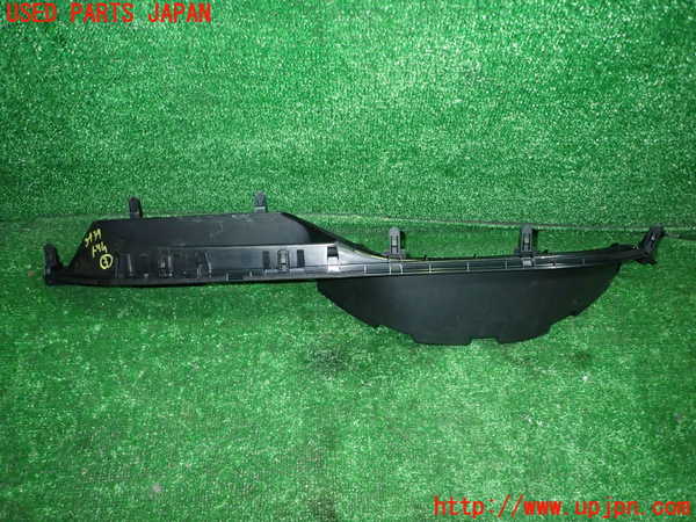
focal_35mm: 25
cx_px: 348
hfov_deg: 69.4
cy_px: 261
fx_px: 503
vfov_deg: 54.9
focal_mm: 4.5
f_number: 5.6
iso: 640
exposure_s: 1/30
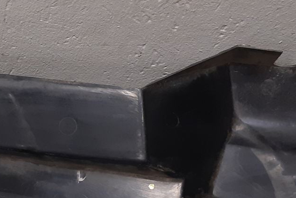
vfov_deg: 15.5
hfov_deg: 22.6
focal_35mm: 88
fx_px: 724
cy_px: 126
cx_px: 32
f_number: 1.7
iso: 160
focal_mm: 3.93
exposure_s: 1/50
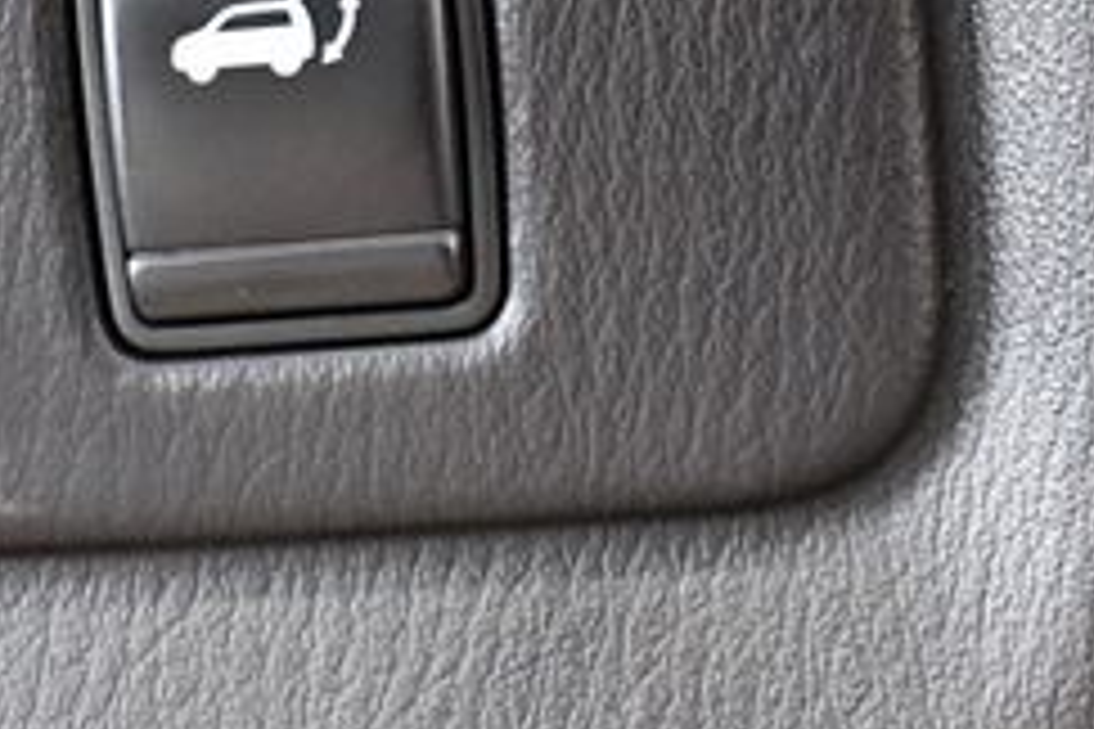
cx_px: 558
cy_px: 202
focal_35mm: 95
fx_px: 2887
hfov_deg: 21.5
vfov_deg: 14.4
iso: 4500
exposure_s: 1/60
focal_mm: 18
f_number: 3.5
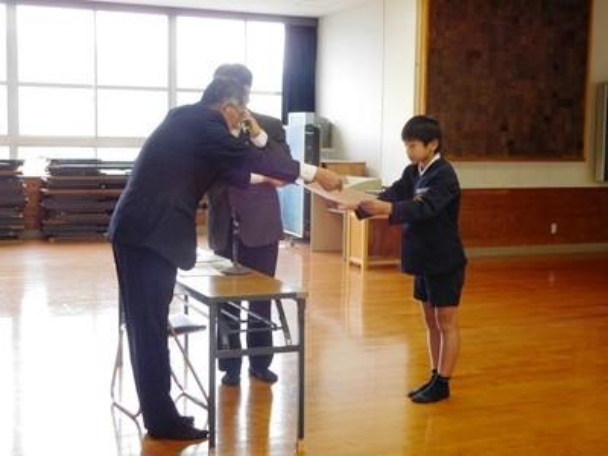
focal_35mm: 50
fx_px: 878
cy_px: 228
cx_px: 304
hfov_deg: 38.2
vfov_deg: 29.1
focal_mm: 8.9
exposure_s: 1/30
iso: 360
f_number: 4.1
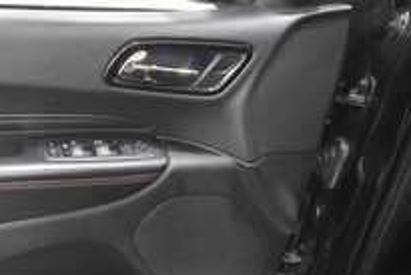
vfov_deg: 32.7
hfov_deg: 41.9
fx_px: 468
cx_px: 12
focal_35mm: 41
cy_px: 152
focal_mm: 14
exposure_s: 1/125
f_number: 5
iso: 3200
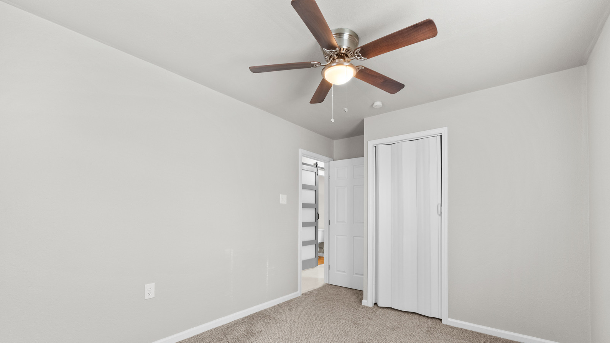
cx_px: 306
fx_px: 259
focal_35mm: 16
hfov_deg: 99.4
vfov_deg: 66.4
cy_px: 206
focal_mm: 10
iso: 400
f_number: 10
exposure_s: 1.1
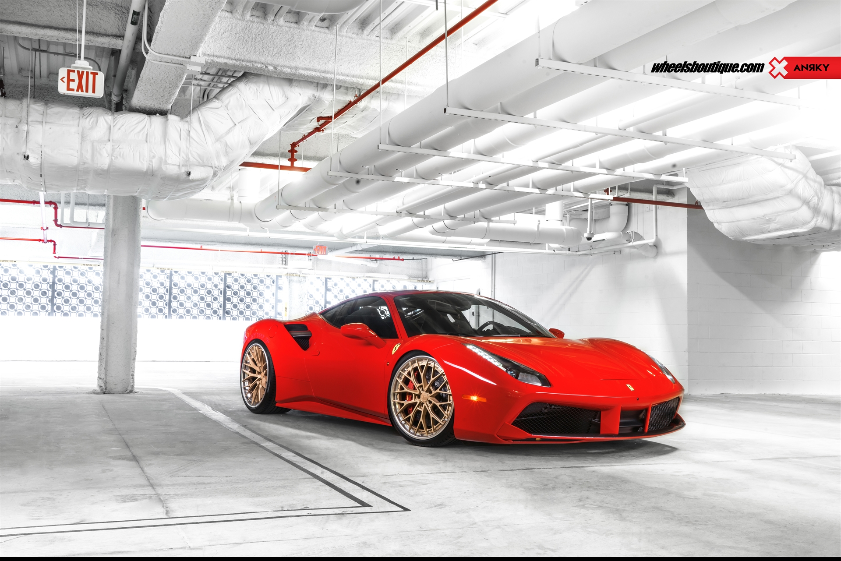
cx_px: 420
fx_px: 841
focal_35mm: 36
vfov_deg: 36.9
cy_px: 280
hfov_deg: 53.1
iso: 100
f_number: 20
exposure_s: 10
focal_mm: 36
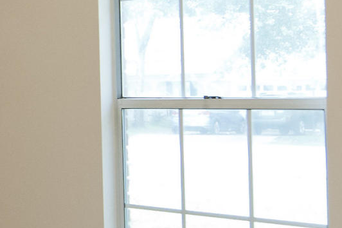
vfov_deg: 17.2
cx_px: -105
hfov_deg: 22.8
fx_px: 750
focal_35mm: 79
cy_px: 79
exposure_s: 1/125
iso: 1250
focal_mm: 14
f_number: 3.2
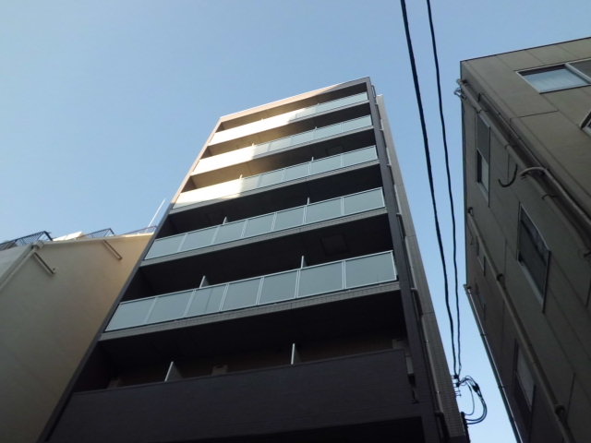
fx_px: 444
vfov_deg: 53.1
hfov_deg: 67.3
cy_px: 222
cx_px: 296
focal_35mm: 26
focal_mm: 4.7
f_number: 7.9
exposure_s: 1/80
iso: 100
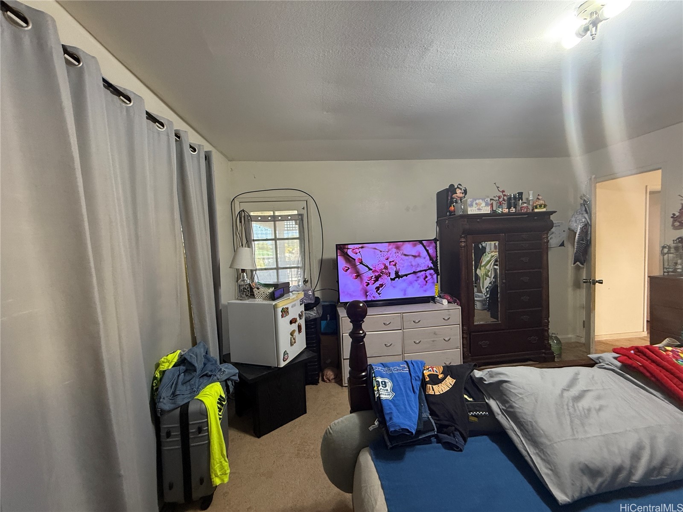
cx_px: 342
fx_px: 276
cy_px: 256
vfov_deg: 85.7
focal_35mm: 14
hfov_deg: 102.1
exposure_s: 1/60
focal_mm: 2.22
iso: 320
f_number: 2.2
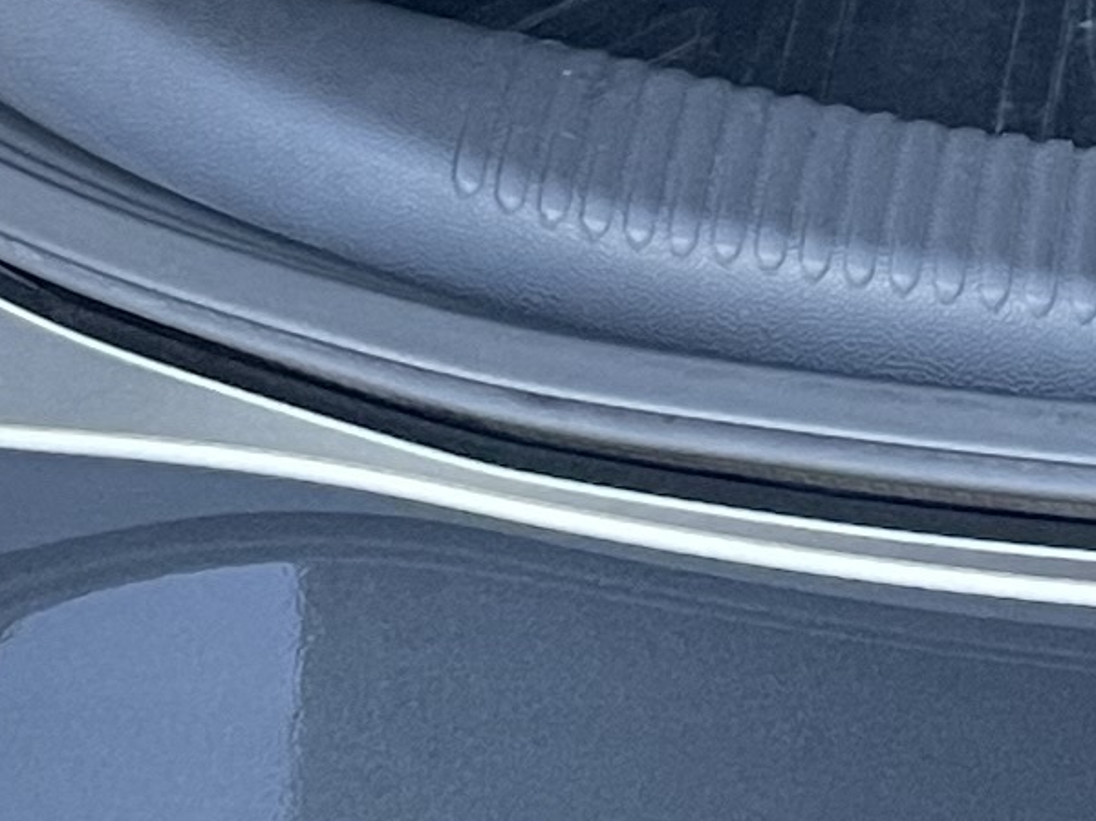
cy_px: -770
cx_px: 1537
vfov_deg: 8.1
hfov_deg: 11.0
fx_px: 5540
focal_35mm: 175
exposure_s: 1/74
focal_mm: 4.2
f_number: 1.6
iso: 125
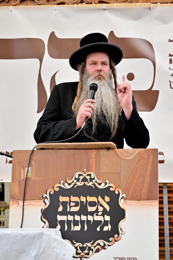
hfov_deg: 17.3
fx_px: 569
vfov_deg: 25.7
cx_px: 86
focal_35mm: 79
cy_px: 130
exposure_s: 1/160
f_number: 4
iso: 800
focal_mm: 79
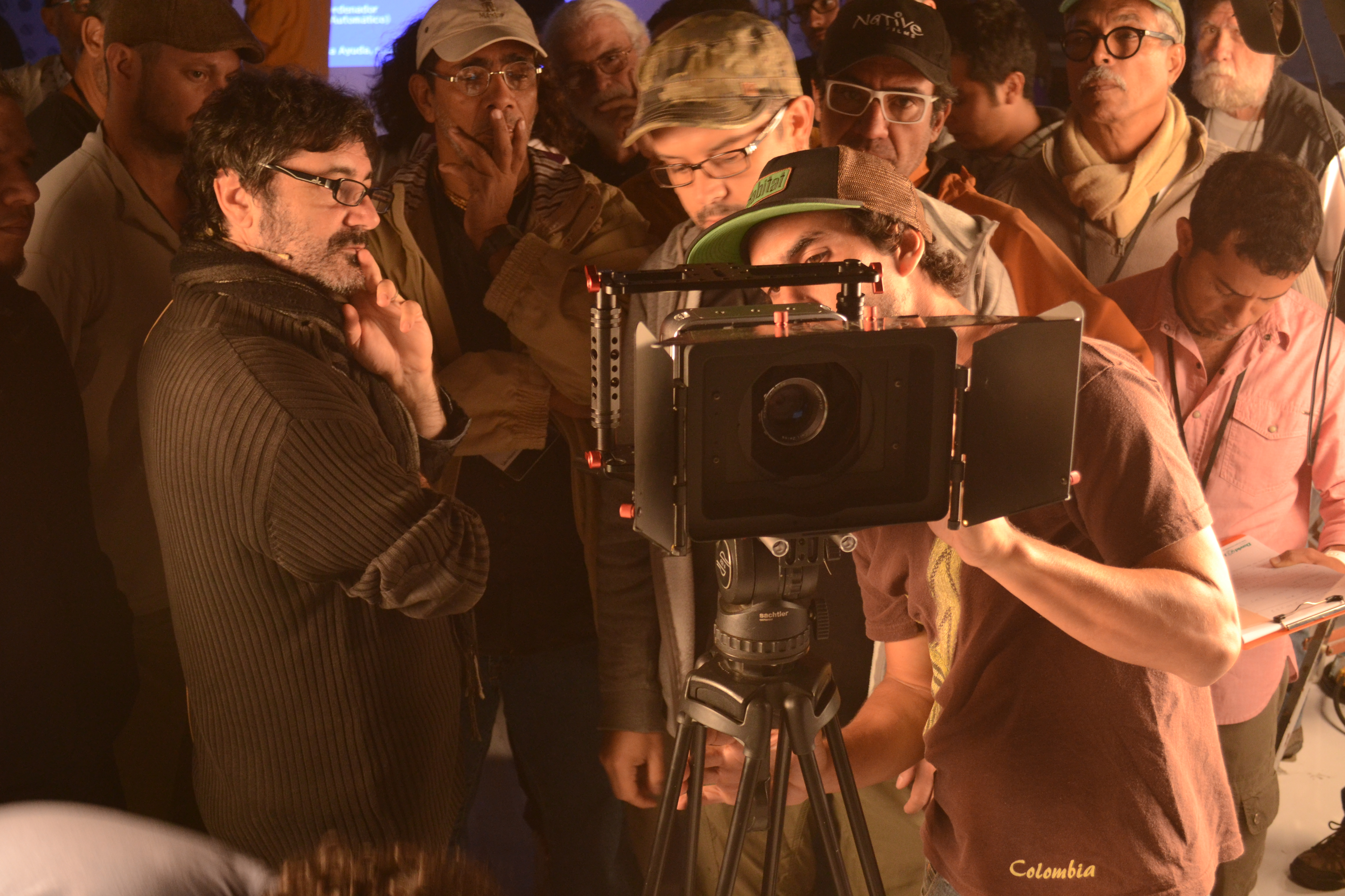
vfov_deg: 28.1
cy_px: 448
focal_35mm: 48
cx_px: 672
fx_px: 1793
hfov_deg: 41.1
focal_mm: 32
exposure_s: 1/20
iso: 800
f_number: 4.8
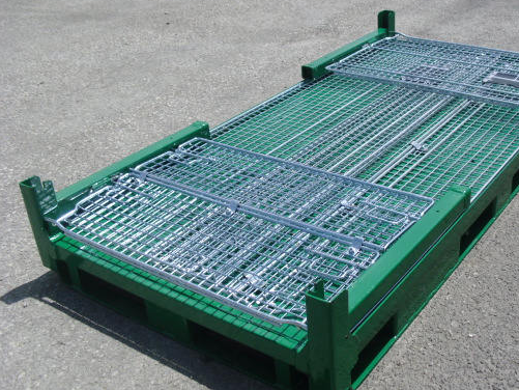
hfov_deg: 40.9
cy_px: 184
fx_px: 690
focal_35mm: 46
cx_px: 330
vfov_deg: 31.5
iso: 80
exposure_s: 1/250
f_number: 7.8
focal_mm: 6.3
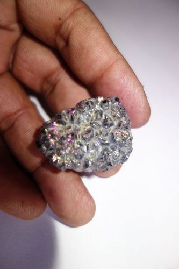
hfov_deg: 46.4
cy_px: 134
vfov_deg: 65.5
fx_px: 209
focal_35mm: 28
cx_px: 90
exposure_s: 1/250
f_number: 1.8
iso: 125
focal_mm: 10.4
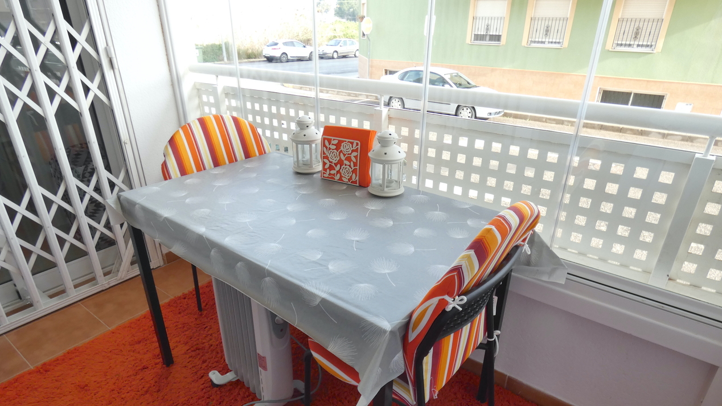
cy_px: 238
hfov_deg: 81.2
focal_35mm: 22
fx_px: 421
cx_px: 360
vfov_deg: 51.2
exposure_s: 1/100
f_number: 2.8
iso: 80
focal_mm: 3.6
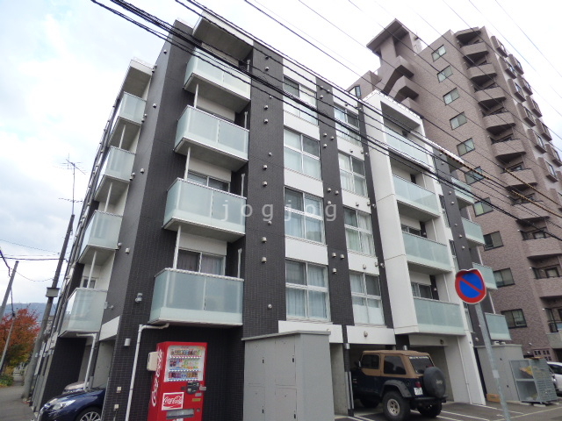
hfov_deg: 81.7
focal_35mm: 20
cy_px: 210
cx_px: 281
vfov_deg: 66.0
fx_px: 325
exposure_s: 1/200
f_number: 2.8
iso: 160
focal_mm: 3.58
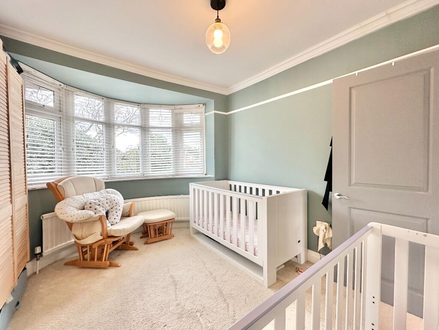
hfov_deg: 102.1
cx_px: 220
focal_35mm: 14
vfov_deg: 85.7
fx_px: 178
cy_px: 165
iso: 100
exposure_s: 1/99
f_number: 2.2
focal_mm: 2.22
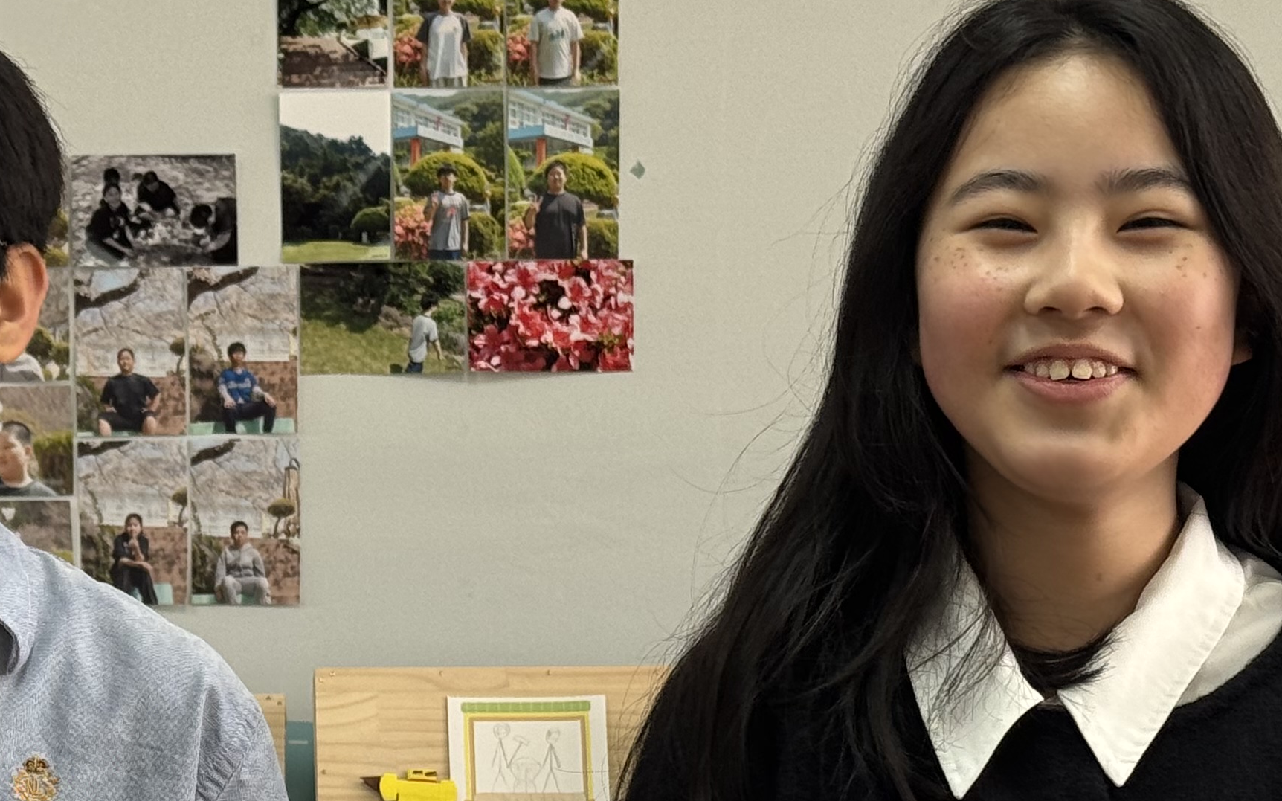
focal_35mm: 119
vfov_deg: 10.9
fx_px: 4157
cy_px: 805
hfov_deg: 17.5
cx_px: 360
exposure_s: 1/120
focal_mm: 6.76
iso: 64
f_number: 1.78
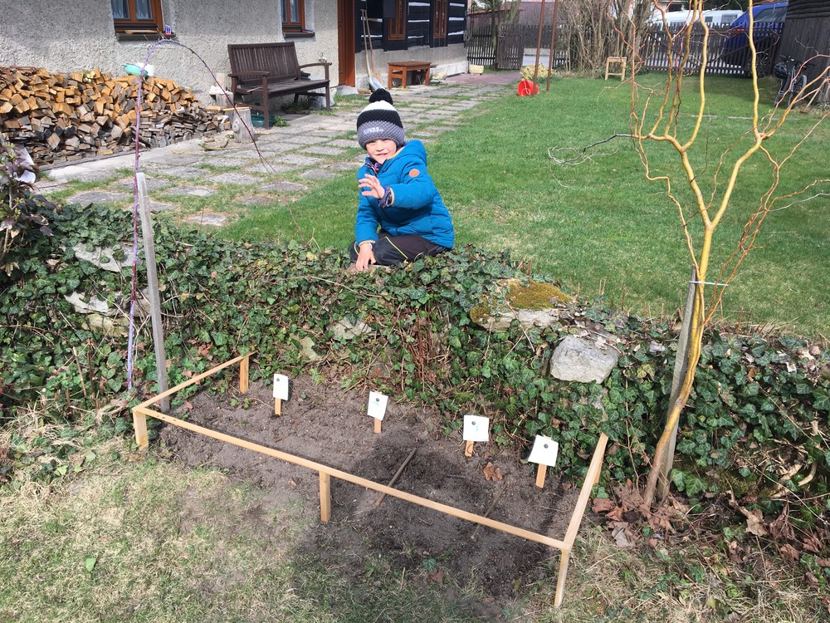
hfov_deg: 61.7
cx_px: 415
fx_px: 695
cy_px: 312
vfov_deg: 48.2
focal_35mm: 29
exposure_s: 1/587
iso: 25
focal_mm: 4.15
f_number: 2.2
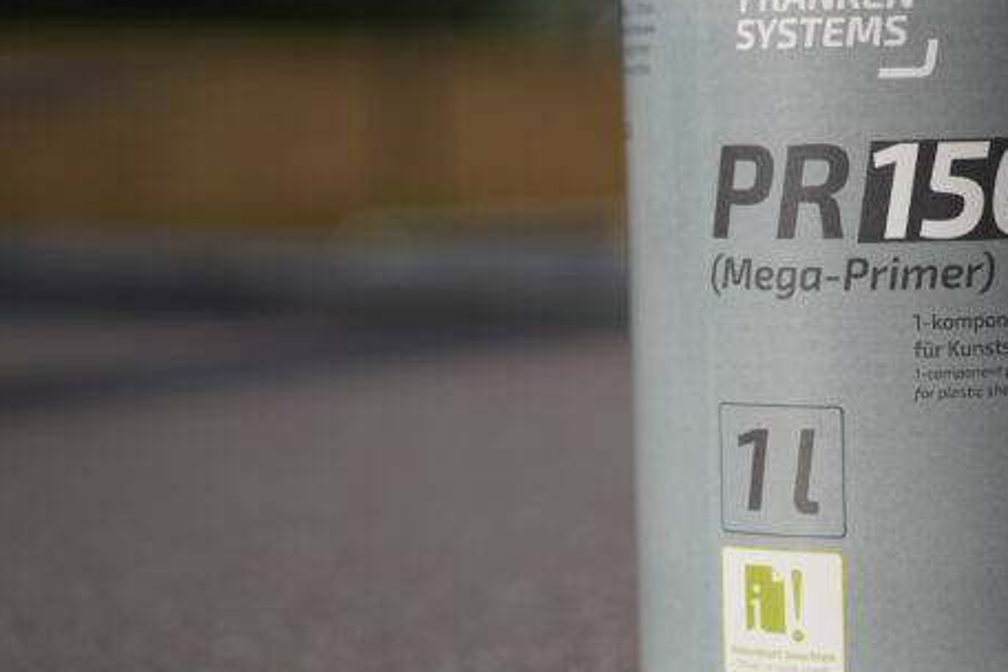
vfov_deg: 13.6
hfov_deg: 19.8
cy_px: 319
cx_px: 913
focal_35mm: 101
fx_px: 2828
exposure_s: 1/3200
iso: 100
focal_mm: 45
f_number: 2.8
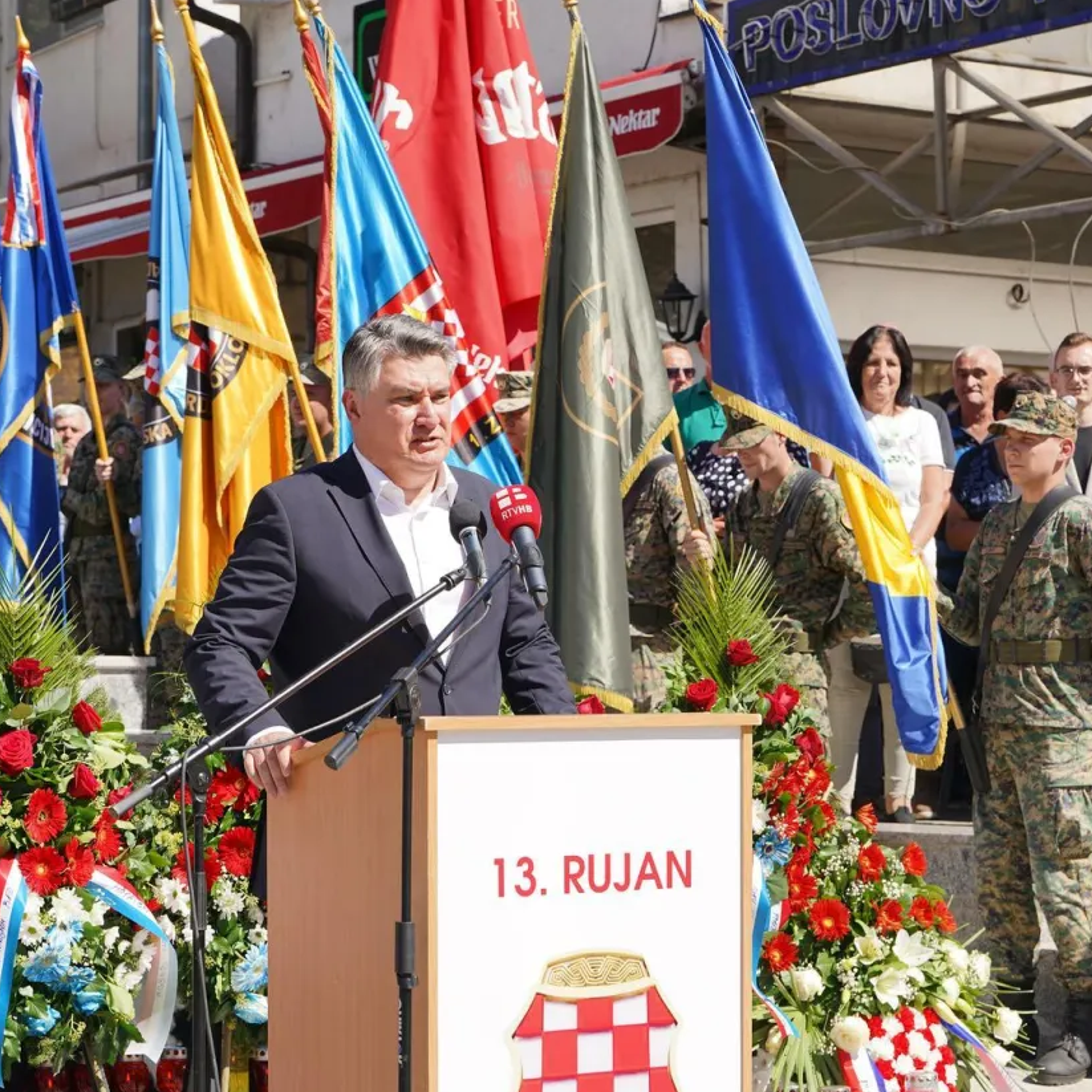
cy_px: 547
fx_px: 3212
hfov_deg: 19.3
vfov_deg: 19.3
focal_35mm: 90
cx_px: 638
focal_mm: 70
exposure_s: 1/250
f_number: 7.1
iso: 100
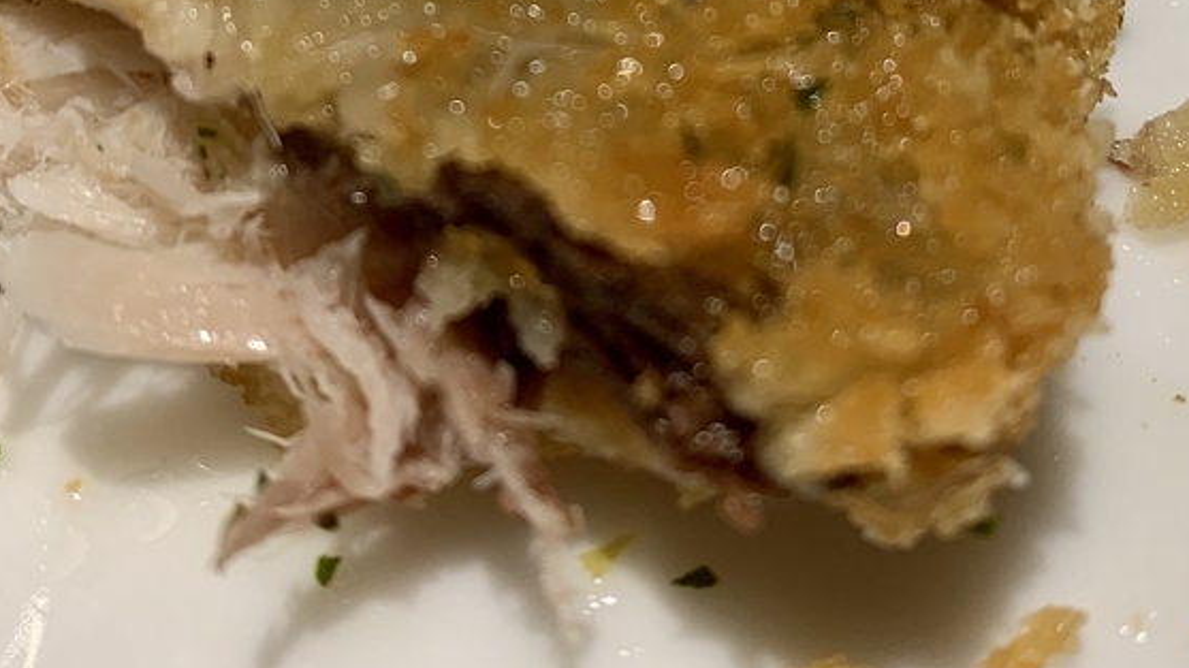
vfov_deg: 18.4
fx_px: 1923
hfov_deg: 34.3
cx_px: 542
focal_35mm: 61
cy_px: -192
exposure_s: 1/100
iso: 80
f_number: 1.8
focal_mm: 4.25
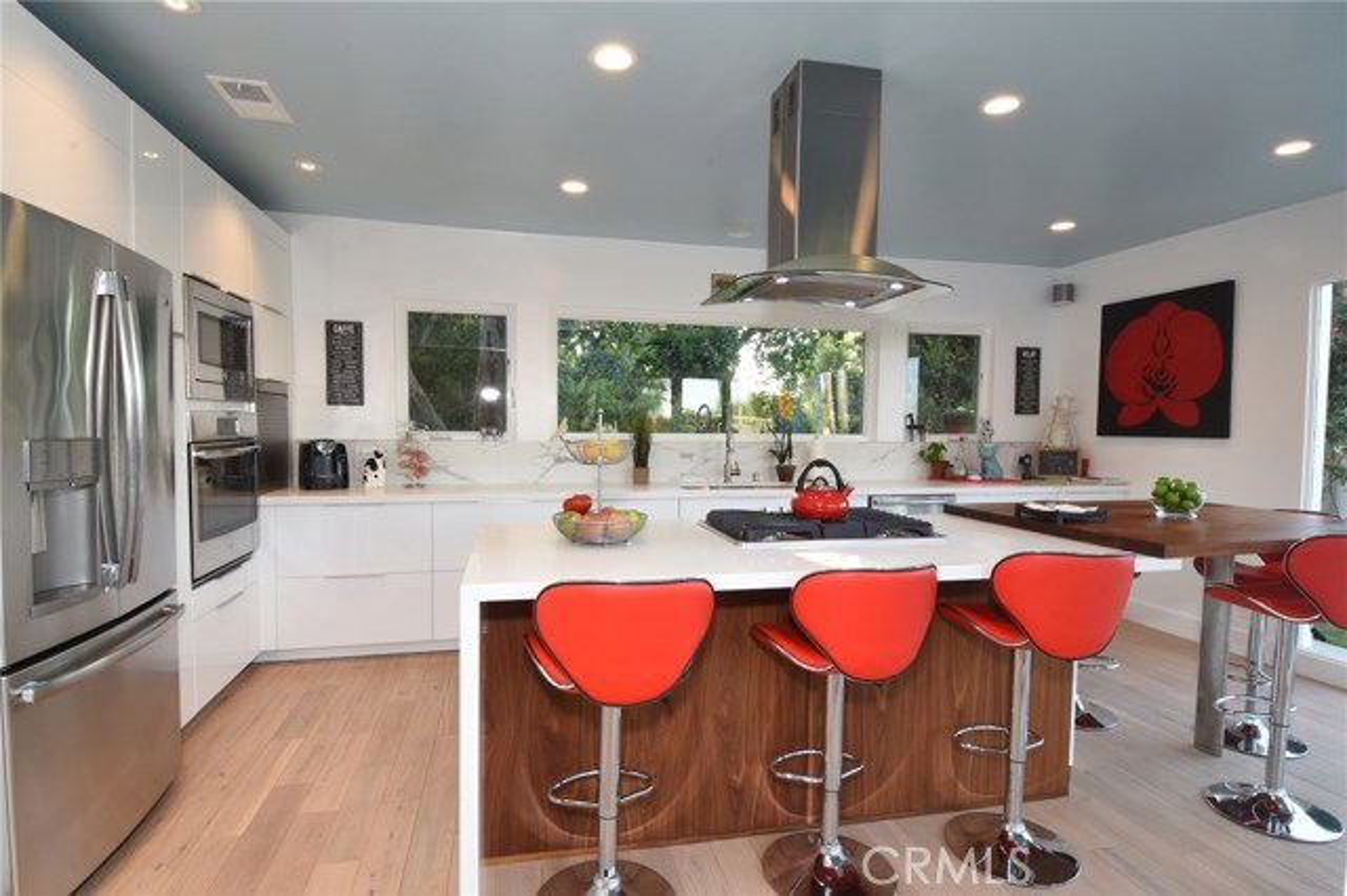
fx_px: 673
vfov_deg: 67.3
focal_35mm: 18
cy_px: 448
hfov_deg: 90.0
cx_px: 674
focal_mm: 12
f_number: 14
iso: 320
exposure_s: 1/10
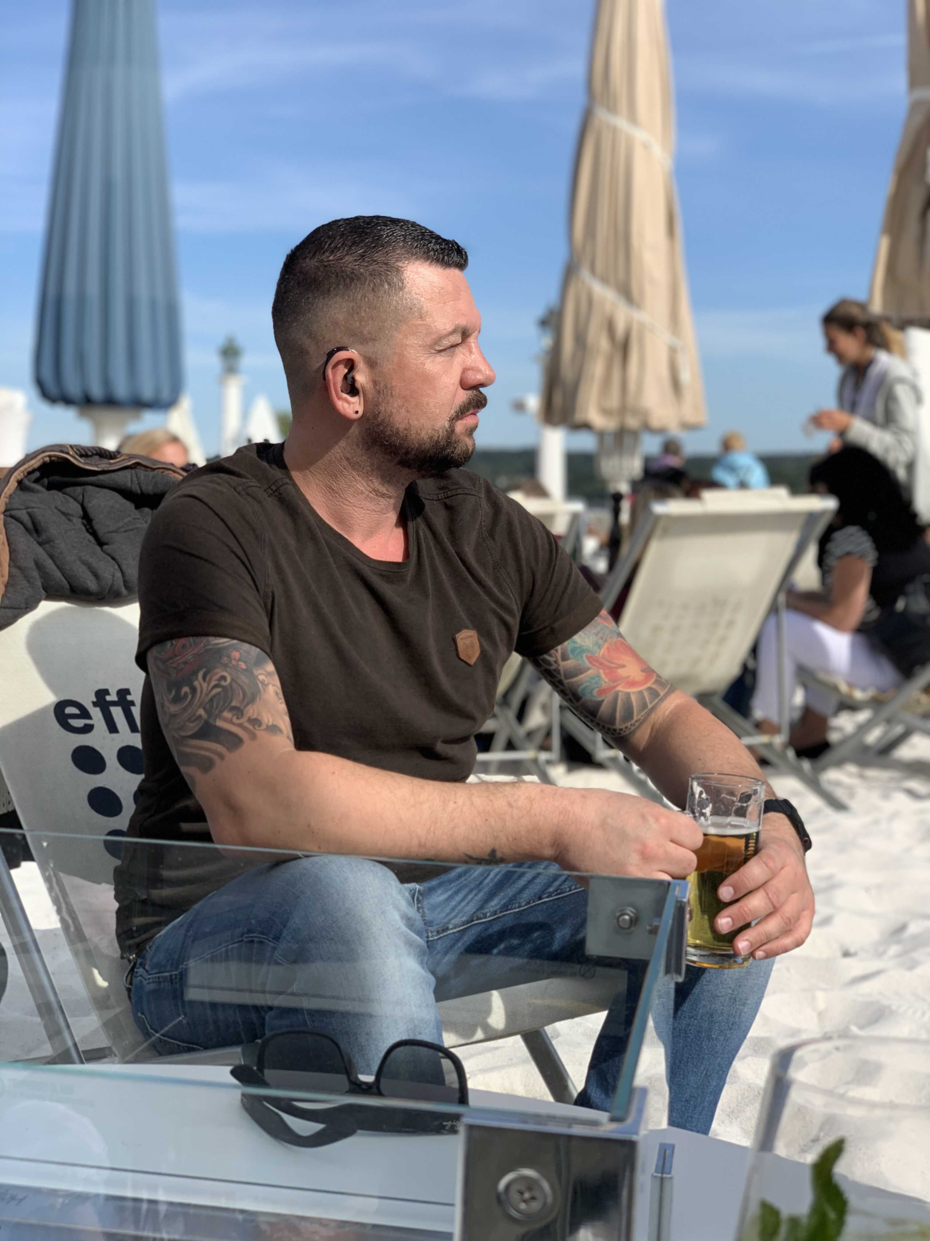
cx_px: 465
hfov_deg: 28.0
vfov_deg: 36.8
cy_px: 620
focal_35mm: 52
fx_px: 1863
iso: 16
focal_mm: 6
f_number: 2.4
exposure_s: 1/1229
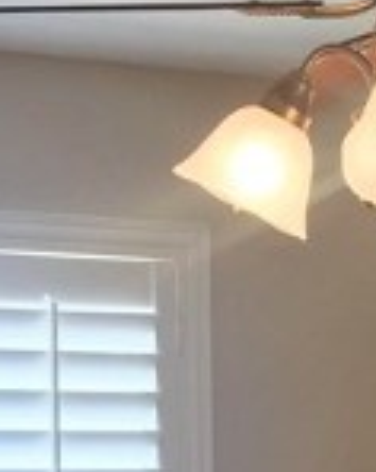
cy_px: 867
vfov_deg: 12.0
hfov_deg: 10.5
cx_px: 300
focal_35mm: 147
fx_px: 2049
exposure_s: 1/40
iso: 25
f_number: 2.2
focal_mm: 4.15
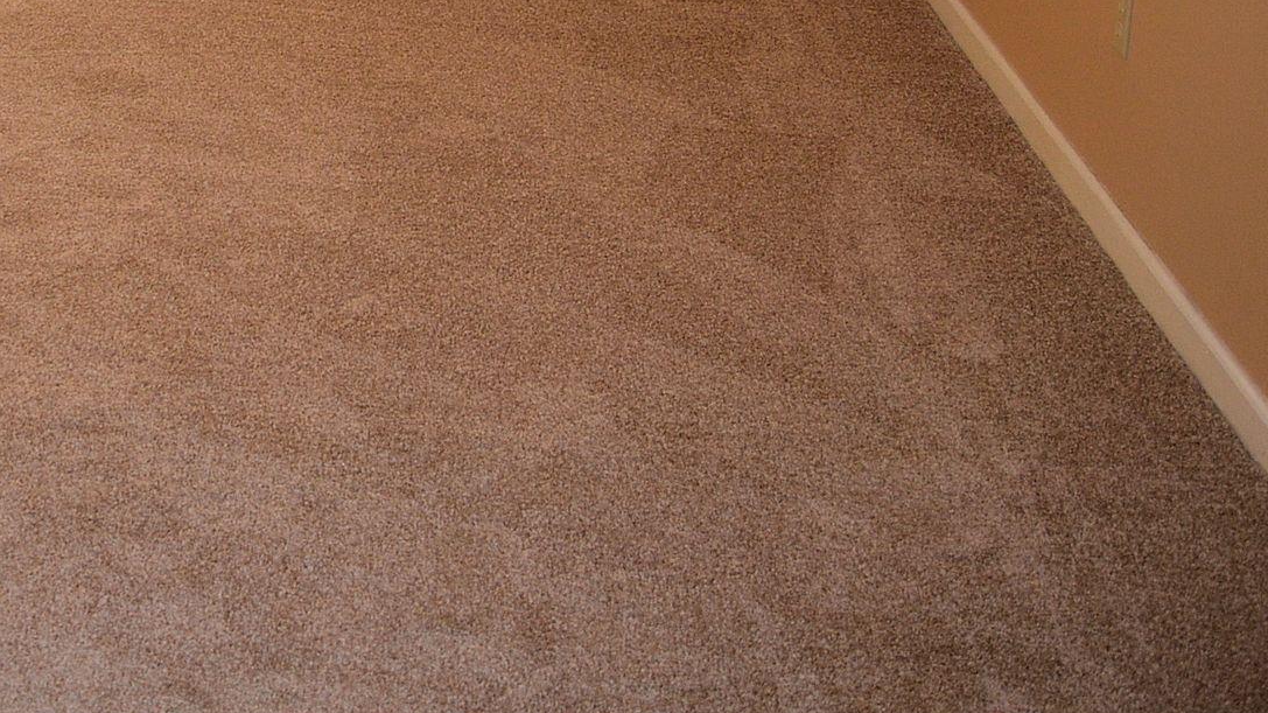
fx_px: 2185
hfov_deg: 30.0
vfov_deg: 17.3
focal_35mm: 65
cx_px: -17
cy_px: -249
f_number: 4
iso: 400
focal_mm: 18
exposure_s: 1/60
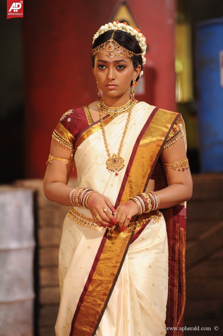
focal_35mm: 200
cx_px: 112
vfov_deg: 10.3
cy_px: 168
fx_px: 1861
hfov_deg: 6.9
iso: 1250
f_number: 3.2
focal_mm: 200
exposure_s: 1/200
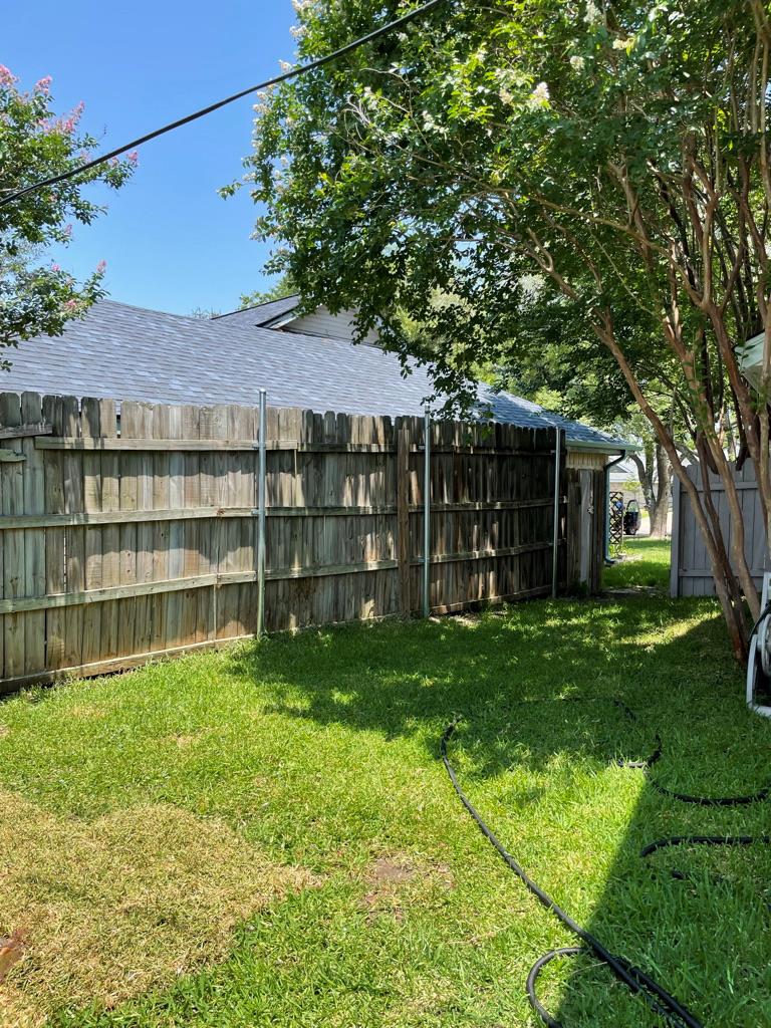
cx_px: 386
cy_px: 514
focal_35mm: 26
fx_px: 772
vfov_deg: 67.3
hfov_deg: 53.1
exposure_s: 1/1221
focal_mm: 4.2
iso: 32
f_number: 1.6
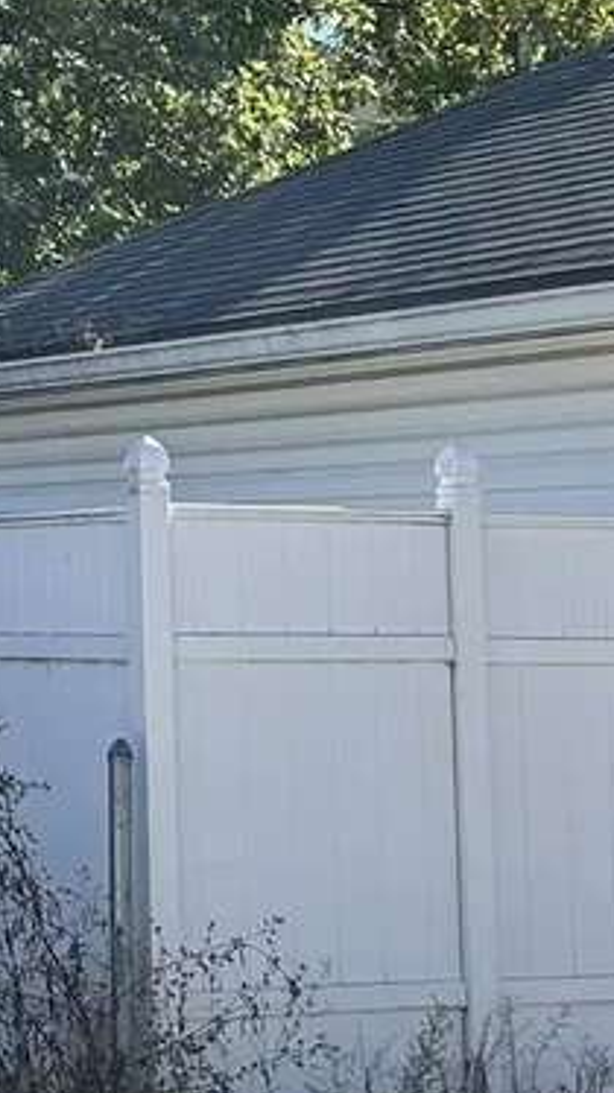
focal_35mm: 109
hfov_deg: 10.5
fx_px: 3159
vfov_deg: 19.6
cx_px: -444
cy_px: 330
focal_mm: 5.7
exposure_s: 1/2404
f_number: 1.5
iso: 50
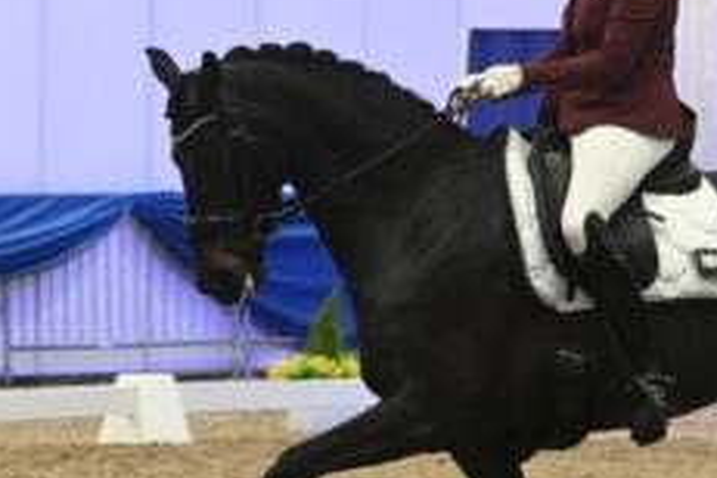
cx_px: 500
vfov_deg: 3.4
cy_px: 244
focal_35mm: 402
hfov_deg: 5.1
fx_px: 8006
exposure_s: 1/640
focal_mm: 150
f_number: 8
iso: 12800
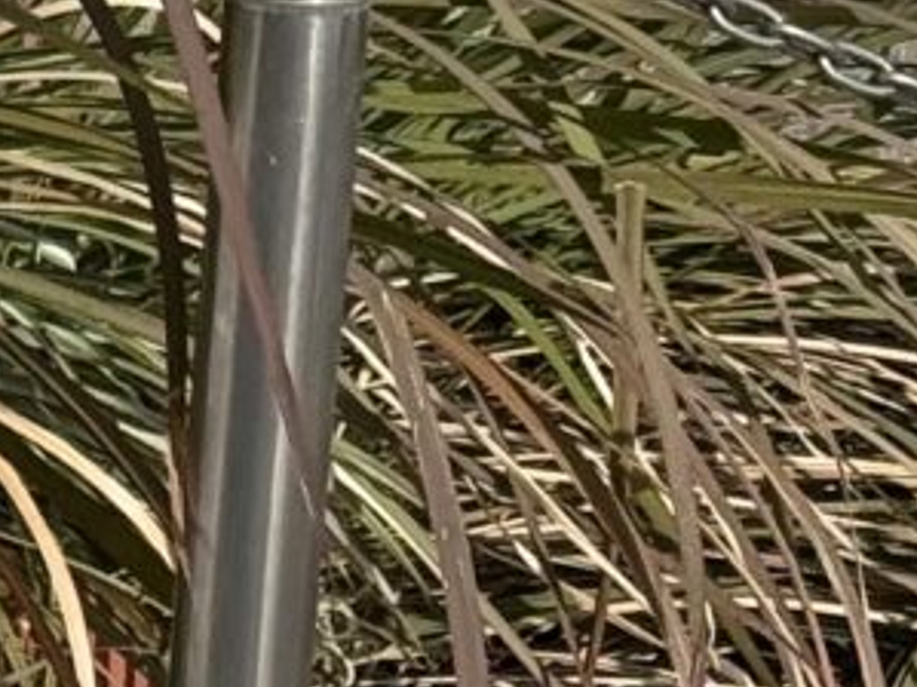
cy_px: 319
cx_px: -1843
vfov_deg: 4.8
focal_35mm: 308
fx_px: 8156
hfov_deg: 6.0
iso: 80
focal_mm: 6.76
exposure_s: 1/11364
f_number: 1.78
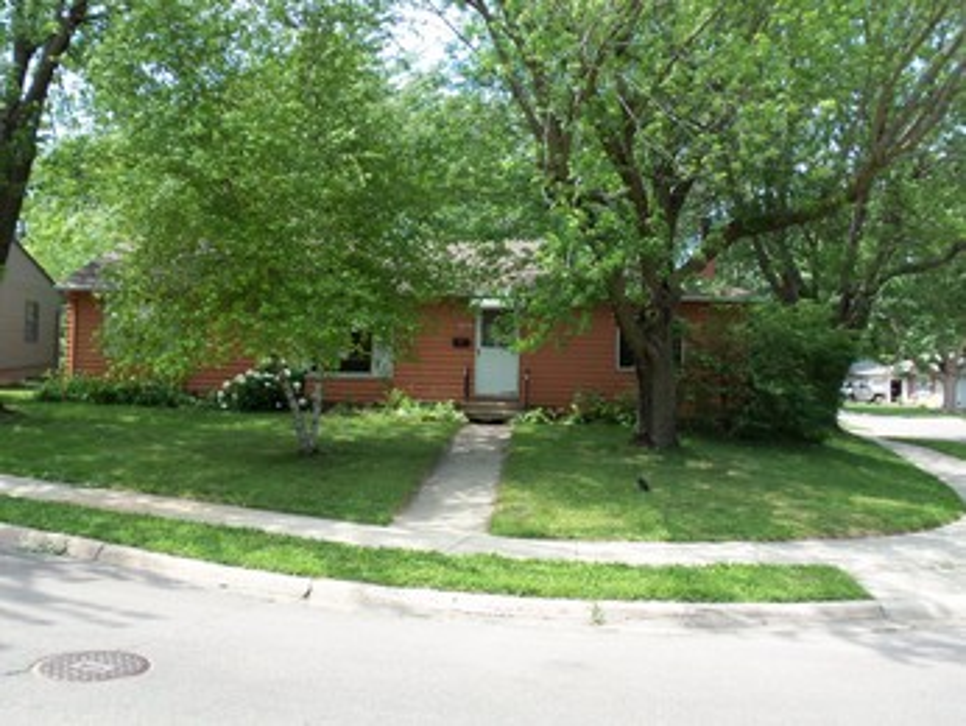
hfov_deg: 48.9
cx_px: 483
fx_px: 1061
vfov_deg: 37.8
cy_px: 363
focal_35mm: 38
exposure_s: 1/200
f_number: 3.7
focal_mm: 6.7
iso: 80
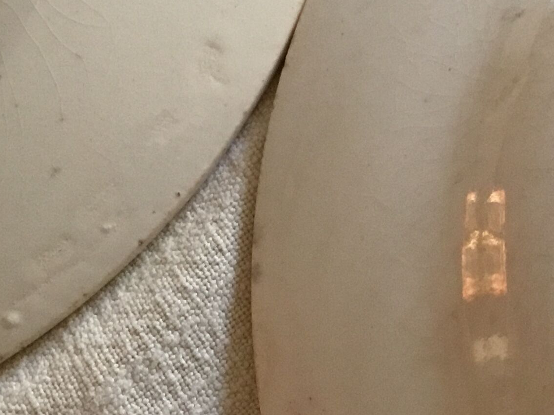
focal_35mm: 89
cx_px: 375
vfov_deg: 16.6
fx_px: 1425
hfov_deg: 21.9
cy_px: 234
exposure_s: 1/33
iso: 200
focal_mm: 3.3
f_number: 2.4
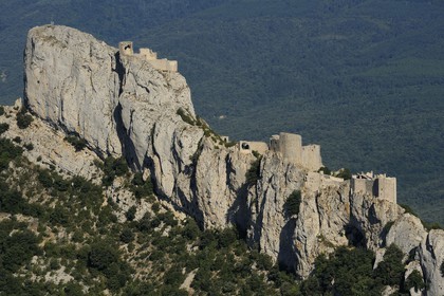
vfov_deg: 7.4
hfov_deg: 11.1
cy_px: 148
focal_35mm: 185
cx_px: 222
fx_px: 2281
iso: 400
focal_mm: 185
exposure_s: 1/1250
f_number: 8
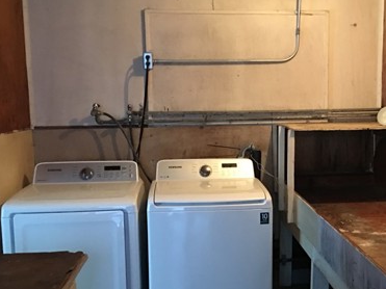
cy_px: 180
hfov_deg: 37.9
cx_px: 249
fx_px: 557
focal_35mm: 50
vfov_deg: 29.0
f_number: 2.2
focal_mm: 4.15
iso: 80
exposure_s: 1/4
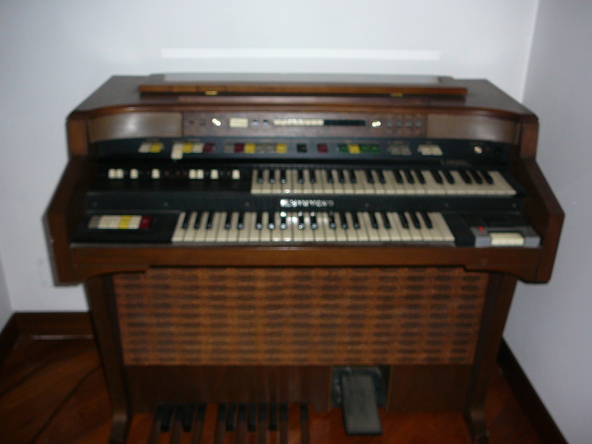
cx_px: 296
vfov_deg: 40.7
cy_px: 222
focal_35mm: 35
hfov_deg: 52.6
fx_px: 599
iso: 100
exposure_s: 1/30
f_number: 2.8
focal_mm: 5.2
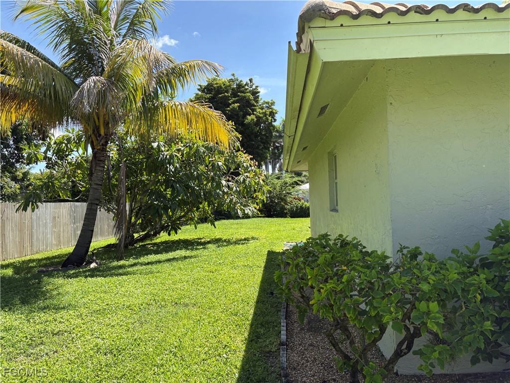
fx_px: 383
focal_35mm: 26
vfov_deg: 53.1
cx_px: 255
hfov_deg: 67.3
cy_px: 192
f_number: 1.6
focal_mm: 5.96
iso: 50
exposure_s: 1/1550
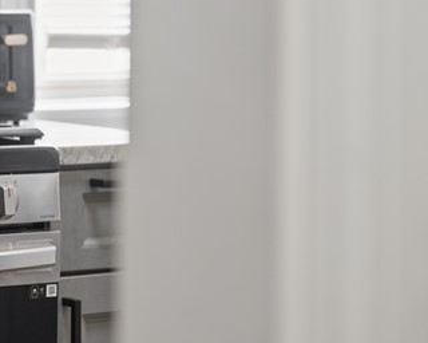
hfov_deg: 11.9
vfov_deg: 9.6
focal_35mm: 159
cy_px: -17
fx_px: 2014
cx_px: -88
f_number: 1.8
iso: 400
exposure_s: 1/80
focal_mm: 50
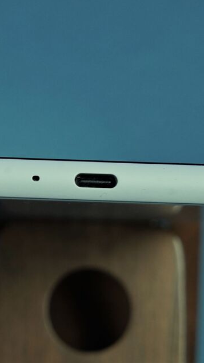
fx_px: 1067
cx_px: 81
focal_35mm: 111
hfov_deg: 10.9
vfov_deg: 19.3
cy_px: 181
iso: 1250
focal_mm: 70
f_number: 9
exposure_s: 1/160
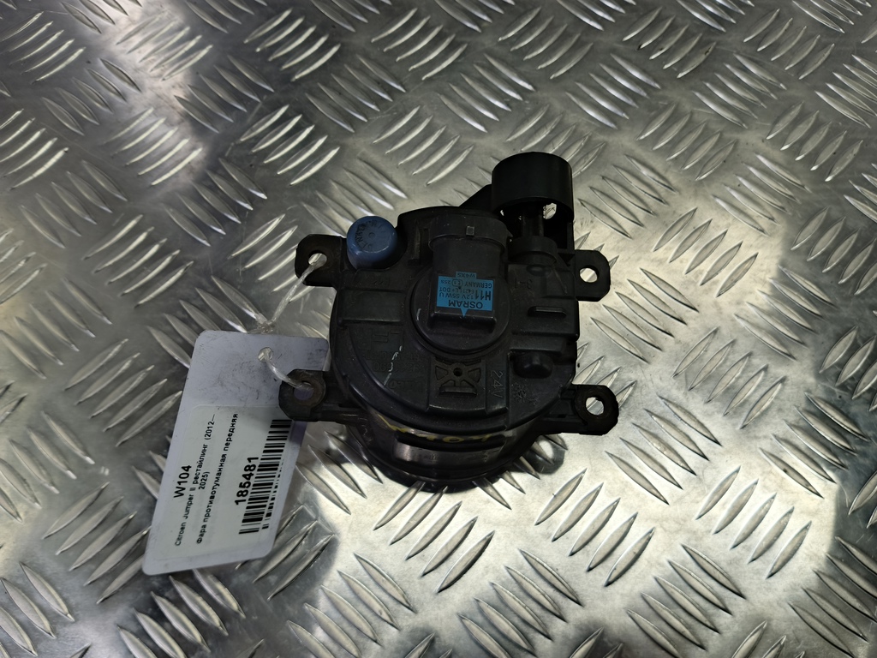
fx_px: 583
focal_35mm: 23
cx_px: 438
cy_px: 329
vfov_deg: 58.9
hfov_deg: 73.9
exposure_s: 1/66.7
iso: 118
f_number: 1.6
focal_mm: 4.11
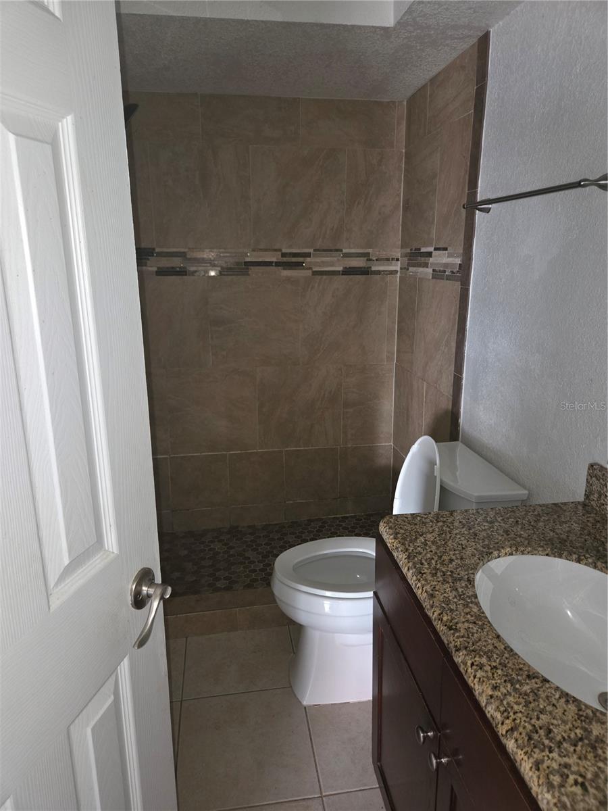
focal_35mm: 23
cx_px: 304
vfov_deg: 73.9
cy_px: 406
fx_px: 539
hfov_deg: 58.9
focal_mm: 5.4
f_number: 1.8
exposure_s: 1/12
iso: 1250
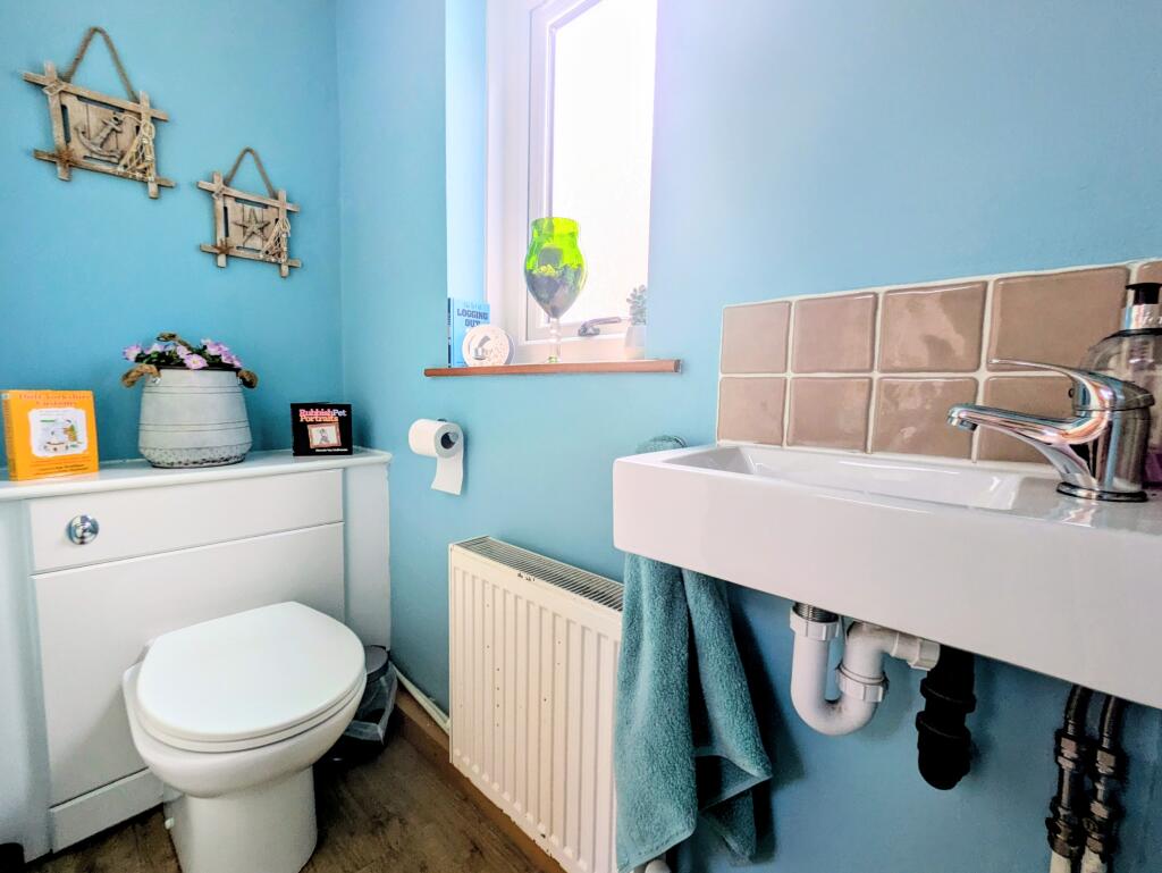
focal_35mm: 14
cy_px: 436
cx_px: 581
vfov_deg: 85.7
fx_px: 470
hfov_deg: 102.0
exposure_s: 1/100
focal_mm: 1.83
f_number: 2.2
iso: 54
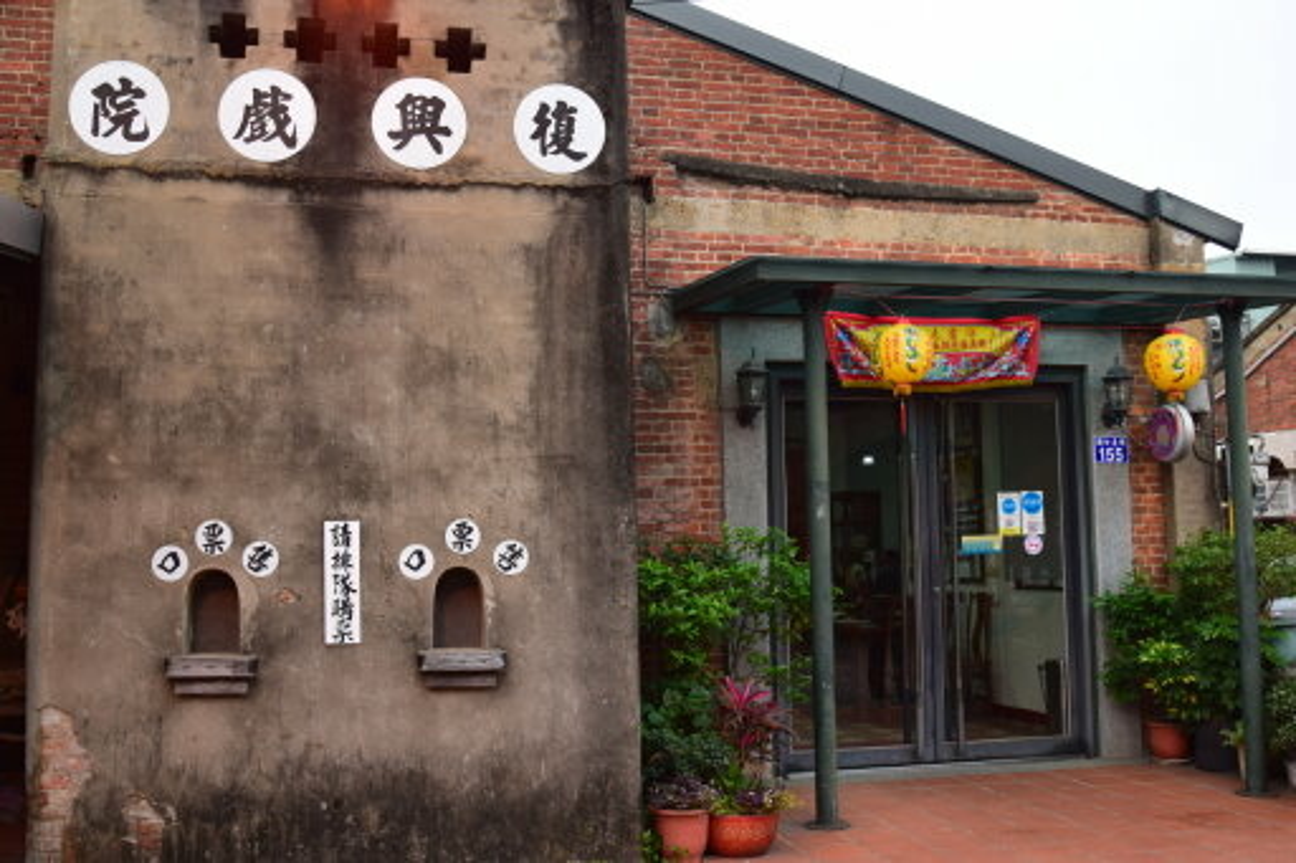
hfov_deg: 53.1
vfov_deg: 36.8
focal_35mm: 36
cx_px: 648
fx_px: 1296
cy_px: 432
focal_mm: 24
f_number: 6.3
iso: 400
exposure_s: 1/40
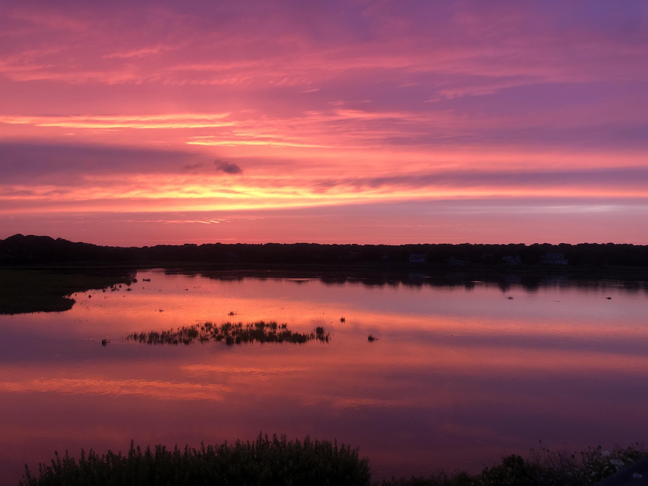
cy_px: 243
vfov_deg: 49.7
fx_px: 524
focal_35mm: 28
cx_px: 324
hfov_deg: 63.4
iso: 32
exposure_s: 1/30
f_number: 1.8
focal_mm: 4
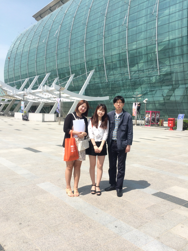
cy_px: 126
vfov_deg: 60.0
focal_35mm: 30
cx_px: 94
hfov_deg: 46.8
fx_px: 217
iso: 32
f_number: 2.2
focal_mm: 4.12
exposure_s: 1/1709
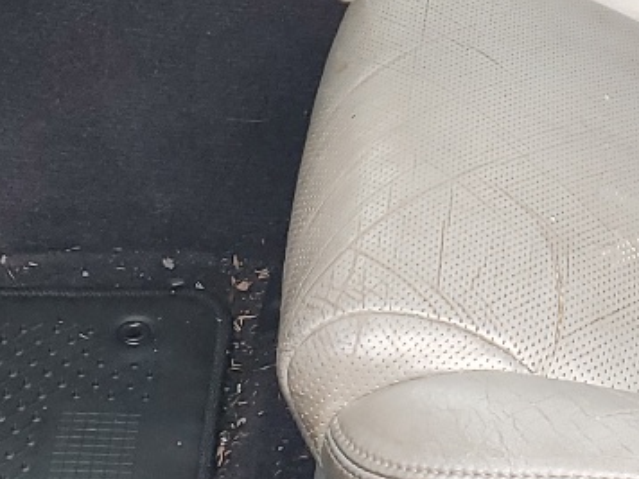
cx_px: 659
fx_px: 2160
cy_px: -179
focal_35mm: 117
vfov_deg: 12.2
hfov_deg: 16.4
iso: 73
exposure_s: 1/100
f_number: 1.5
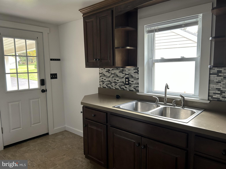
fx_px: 170
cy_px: 84
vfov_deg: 53.1
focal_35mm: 26
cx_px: 113
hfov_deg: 67.3
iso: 125
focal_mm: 5.7
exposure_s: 1/104
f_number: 1.5
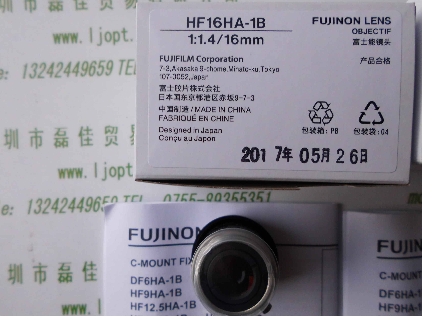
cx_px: 211
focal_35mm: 26
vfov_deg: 53.1
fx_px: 317
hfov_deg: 67.3
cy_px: 158
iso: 100
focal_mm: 4.6
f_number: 3.2
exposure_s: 1/82
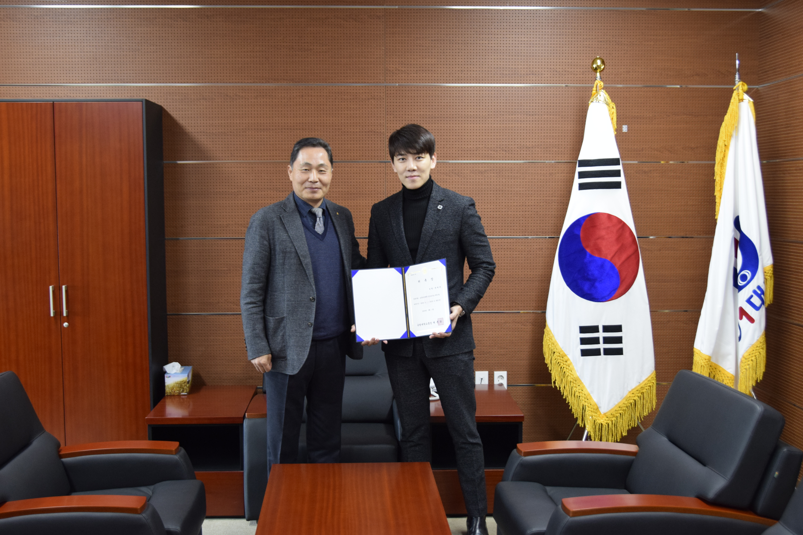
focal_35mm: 40
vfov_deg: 33.0
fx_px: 903
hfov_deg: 47.9
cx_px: 402
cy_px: 268
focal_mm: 27
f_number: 4
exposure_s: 1/60
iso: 1400
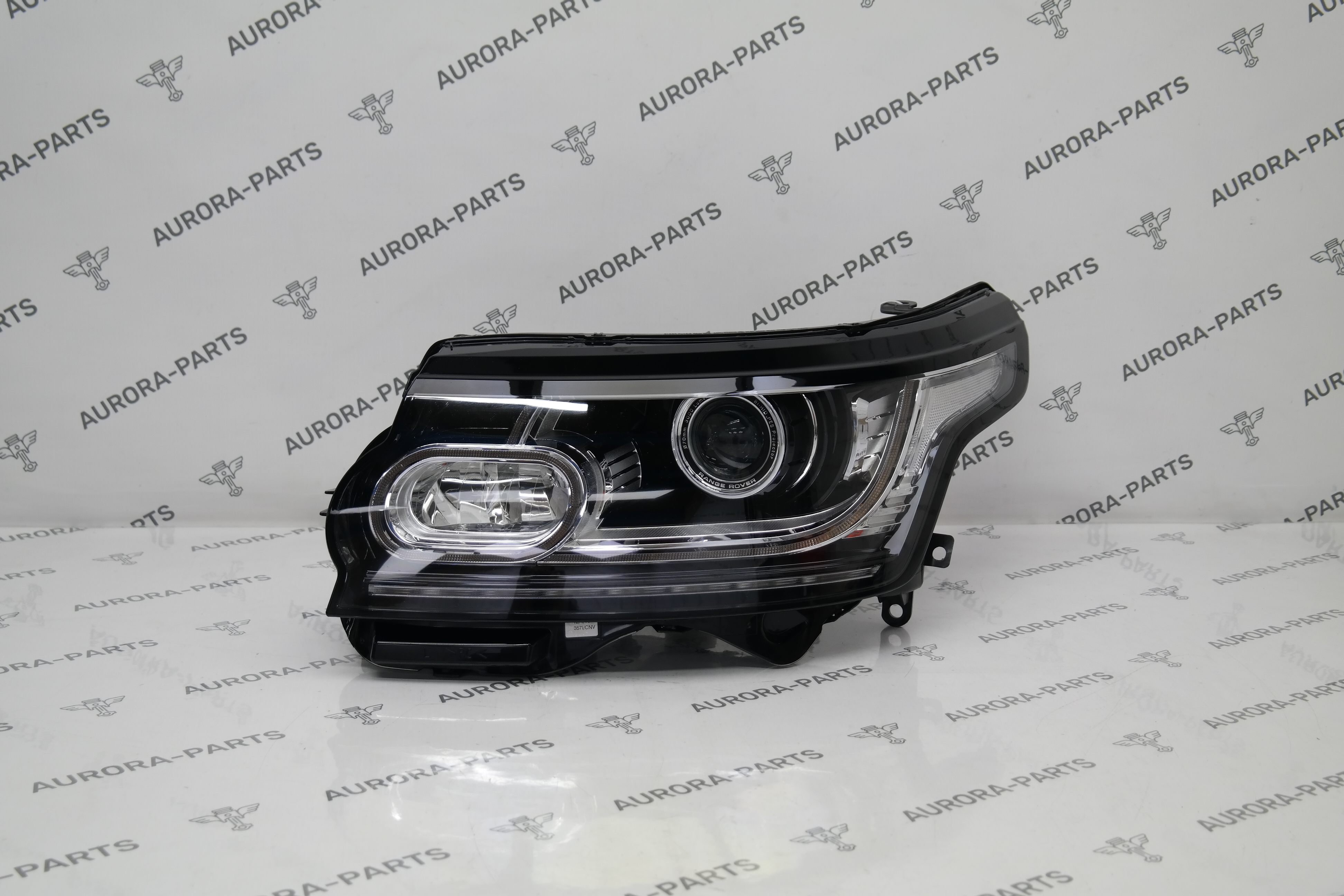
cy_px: 448
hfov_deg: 37.5
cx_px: 672
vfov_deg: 25.5
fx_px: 1979
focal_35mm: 53
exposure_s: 1/50
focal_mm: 35
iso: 200
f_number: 4.5
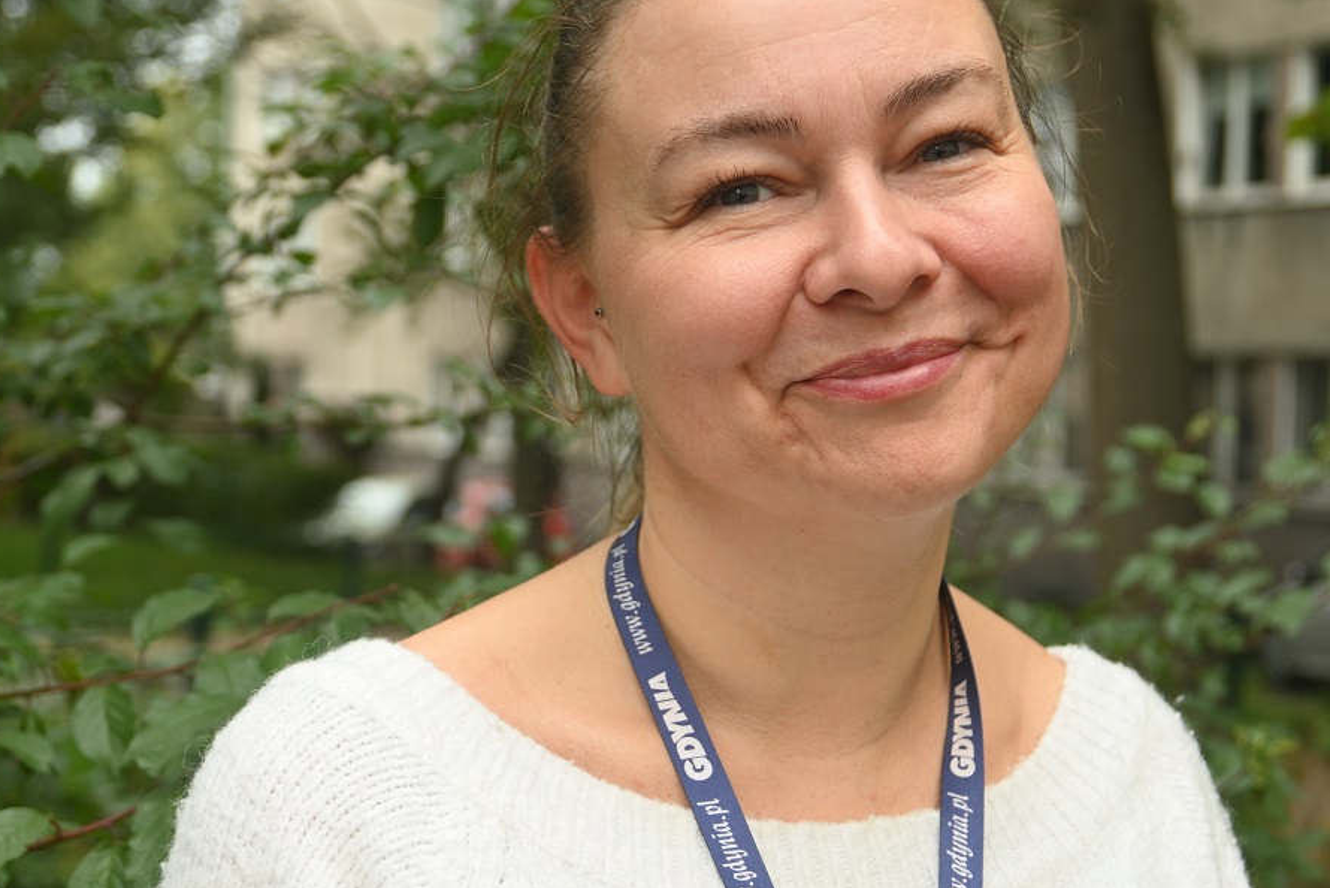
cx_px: 768
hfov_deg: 32.0
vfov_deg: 21.7
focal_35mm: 63
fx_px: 2316
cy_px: 392
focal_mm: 31
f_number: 4
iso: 320
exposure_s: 1/250
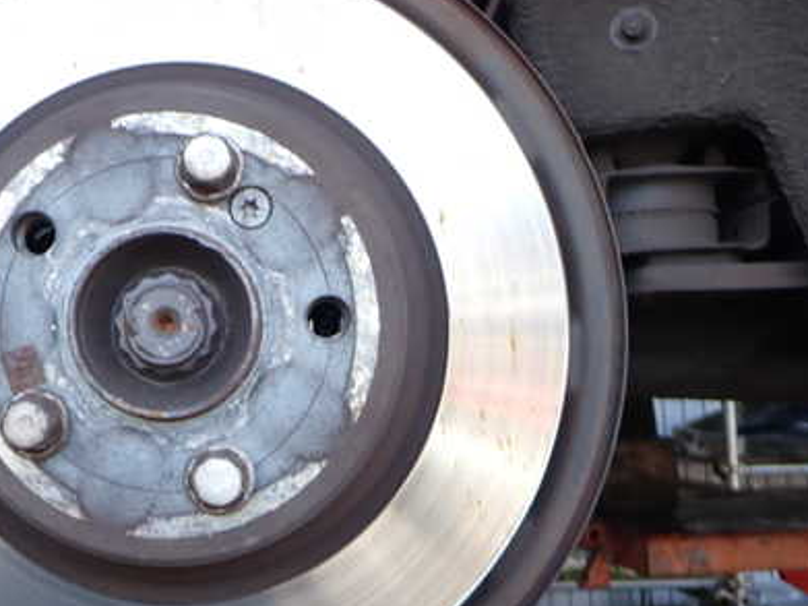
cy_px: 337
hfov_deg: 40.4
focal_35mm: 46
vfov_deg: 31.5
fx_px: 1073
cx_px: 234
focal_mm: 5.4
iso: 100
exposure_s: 1/80
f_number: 2.3
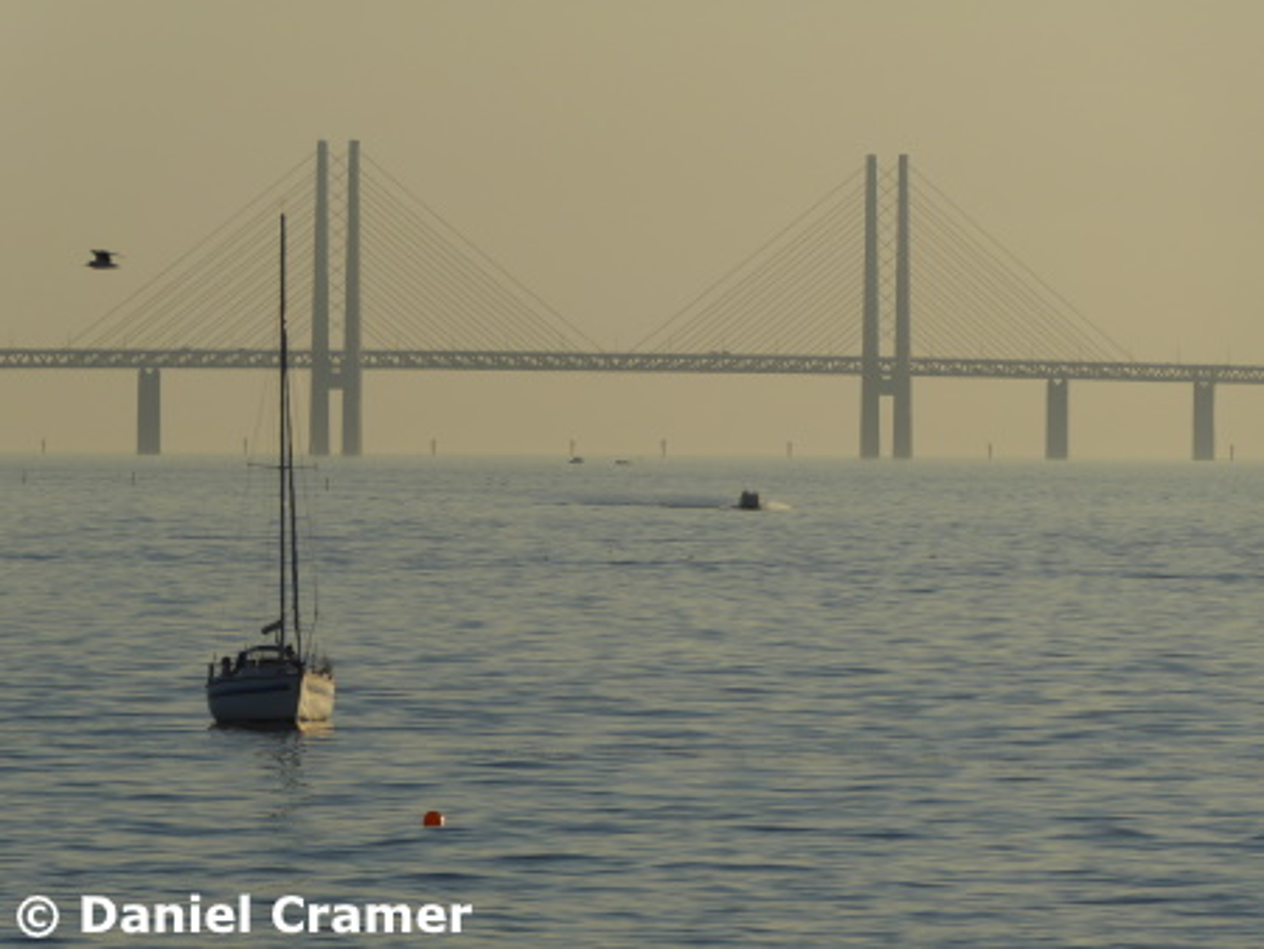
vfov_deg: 3.5
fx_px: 15746
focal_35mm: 431
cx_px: 632
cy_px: 474
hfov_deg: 4.6
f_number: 6
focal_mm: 77.3
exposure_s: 1/800
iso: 80
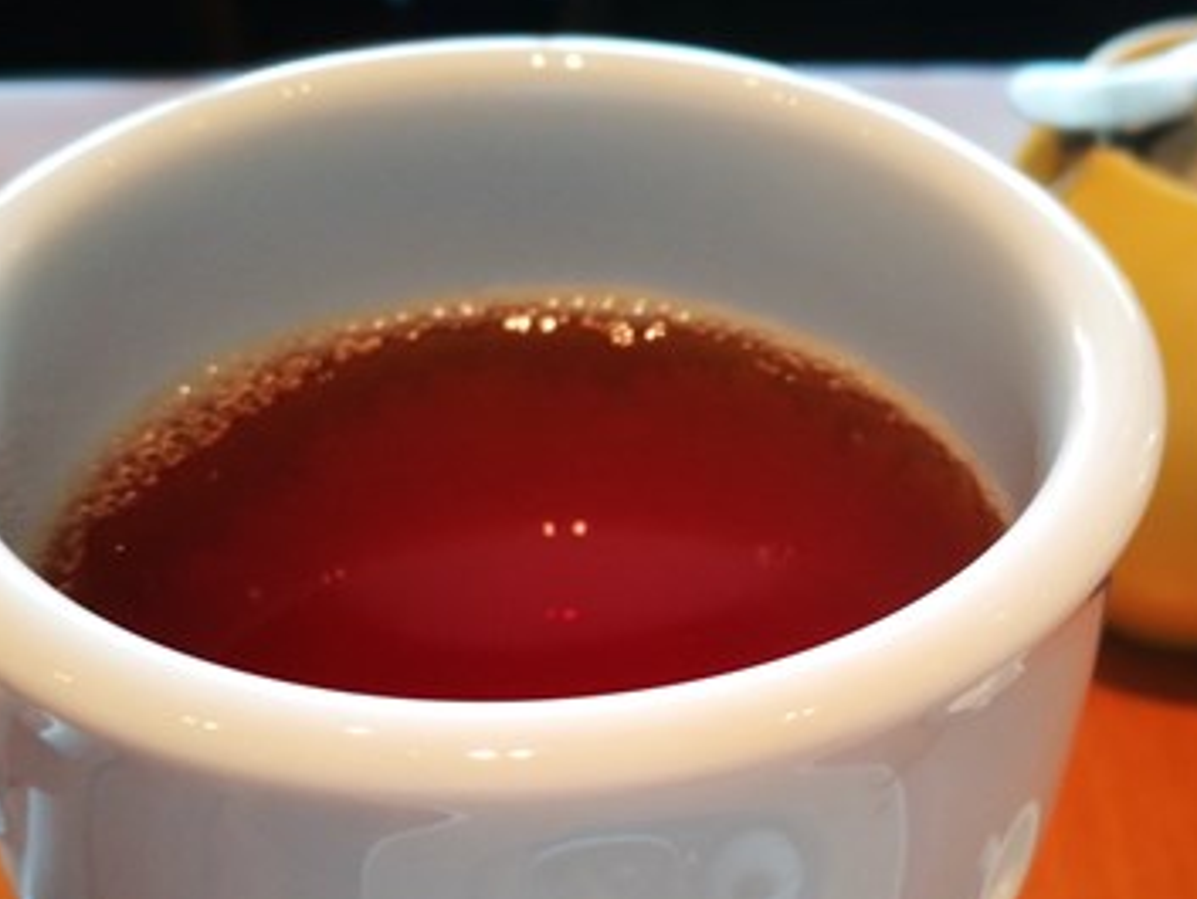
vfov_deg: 26.4
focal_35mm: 55
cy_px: 617
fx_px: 1903
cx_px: 732
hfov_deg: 34.8
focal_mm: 4.5
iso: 125
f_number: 4
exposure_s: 1/33.3
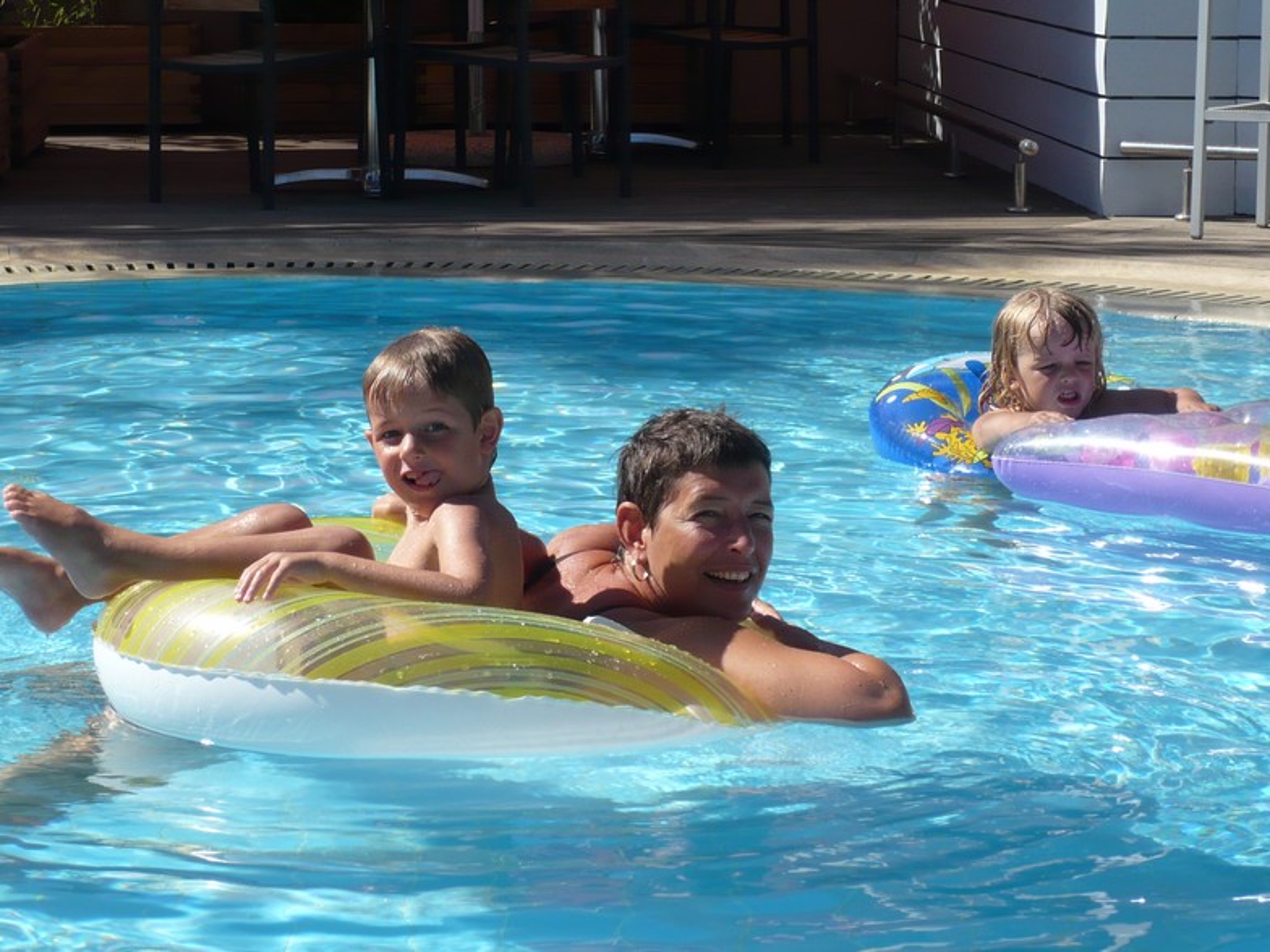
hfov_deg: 17.0
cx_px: 635
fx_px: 4256
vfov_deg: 12.8
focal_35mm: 116
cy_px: 476
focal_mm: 16.1
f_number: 4.8
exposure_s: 1/500
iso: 100
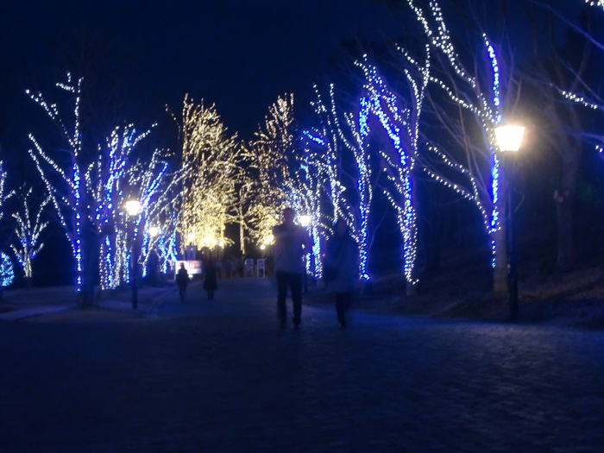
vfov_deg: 22.3
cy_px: 226
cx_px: 302
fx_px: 1152
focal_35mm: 66
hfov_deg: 29.4
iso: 400
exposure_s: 1/4
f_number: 4.1
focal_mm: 11.7
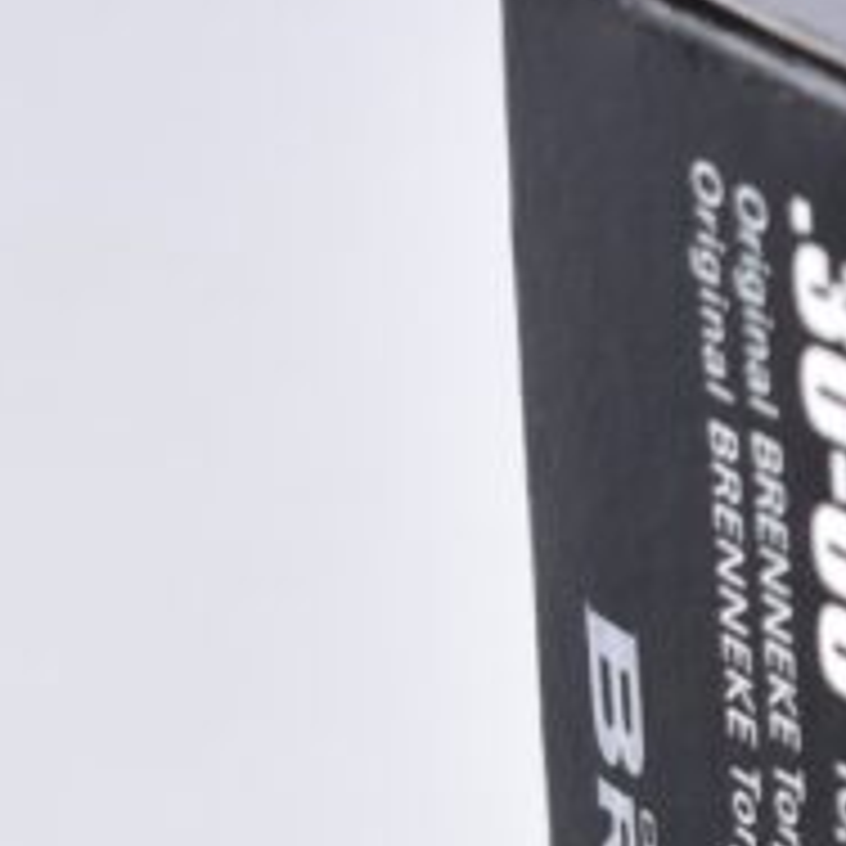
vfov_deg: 4.5
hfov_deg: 4.3
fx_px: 10784
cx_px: 2434
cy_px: 972
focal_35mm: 390
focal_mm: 48
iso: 640
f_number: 5.3
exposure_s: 1/50
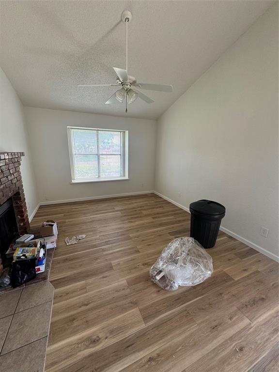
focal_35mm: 14
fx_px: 150
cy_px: 186
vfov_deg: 102.1
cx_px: 140
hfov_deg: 85.7
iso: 80
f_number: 2.2
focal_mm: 2.22
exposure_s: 1/99
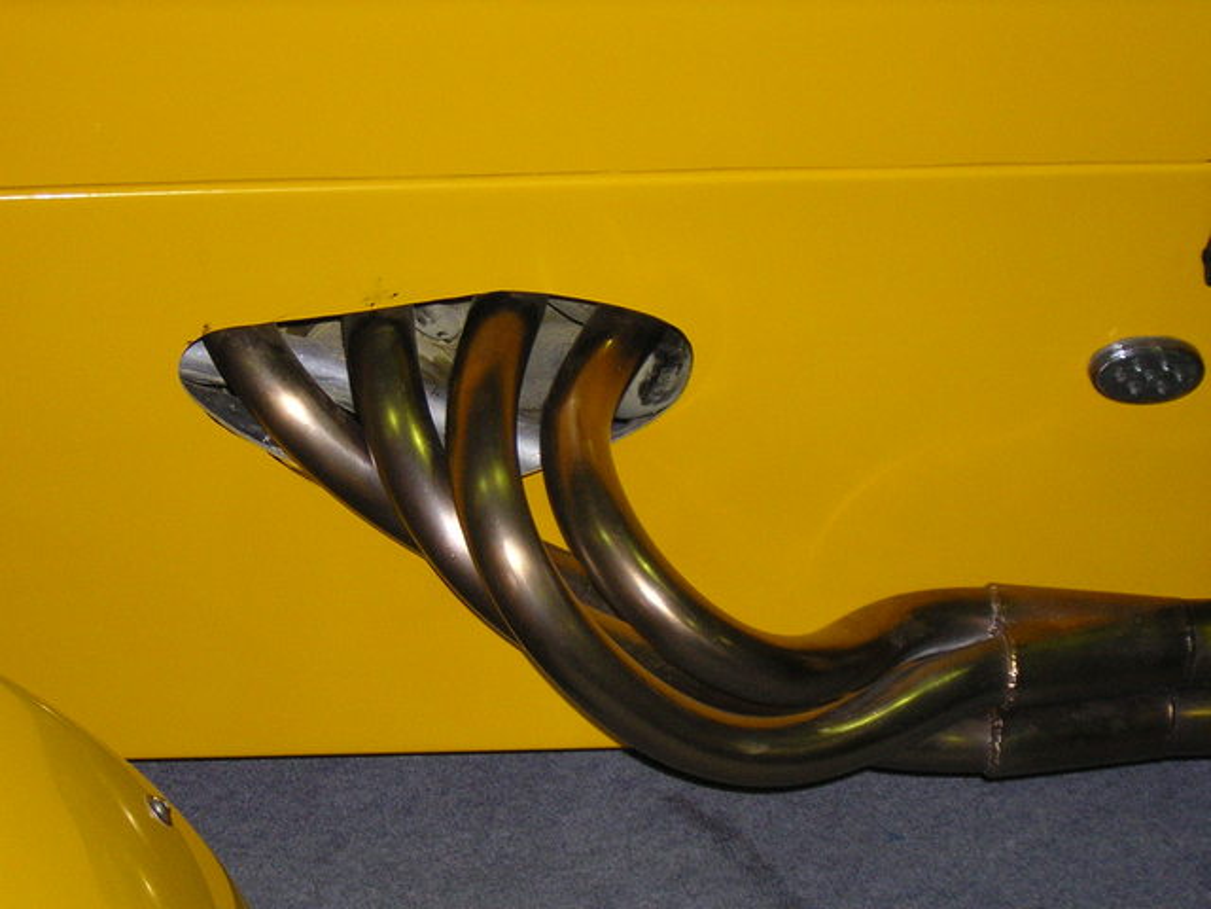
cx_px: 606
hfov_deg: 18.2
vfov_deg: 13.7
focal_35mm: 108
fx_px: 3778
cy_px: 454
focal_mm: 14.1
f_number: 4.7
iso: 365
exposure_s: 1/60.1
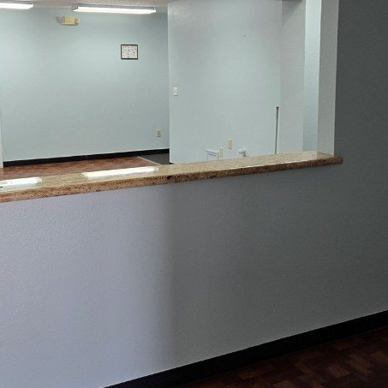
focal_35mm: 46
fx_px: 583
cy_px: 152
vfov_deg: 36.6
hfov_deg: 36.8
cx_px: 204
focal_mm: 5.4
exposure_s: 1/120
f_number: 1.8
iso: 80
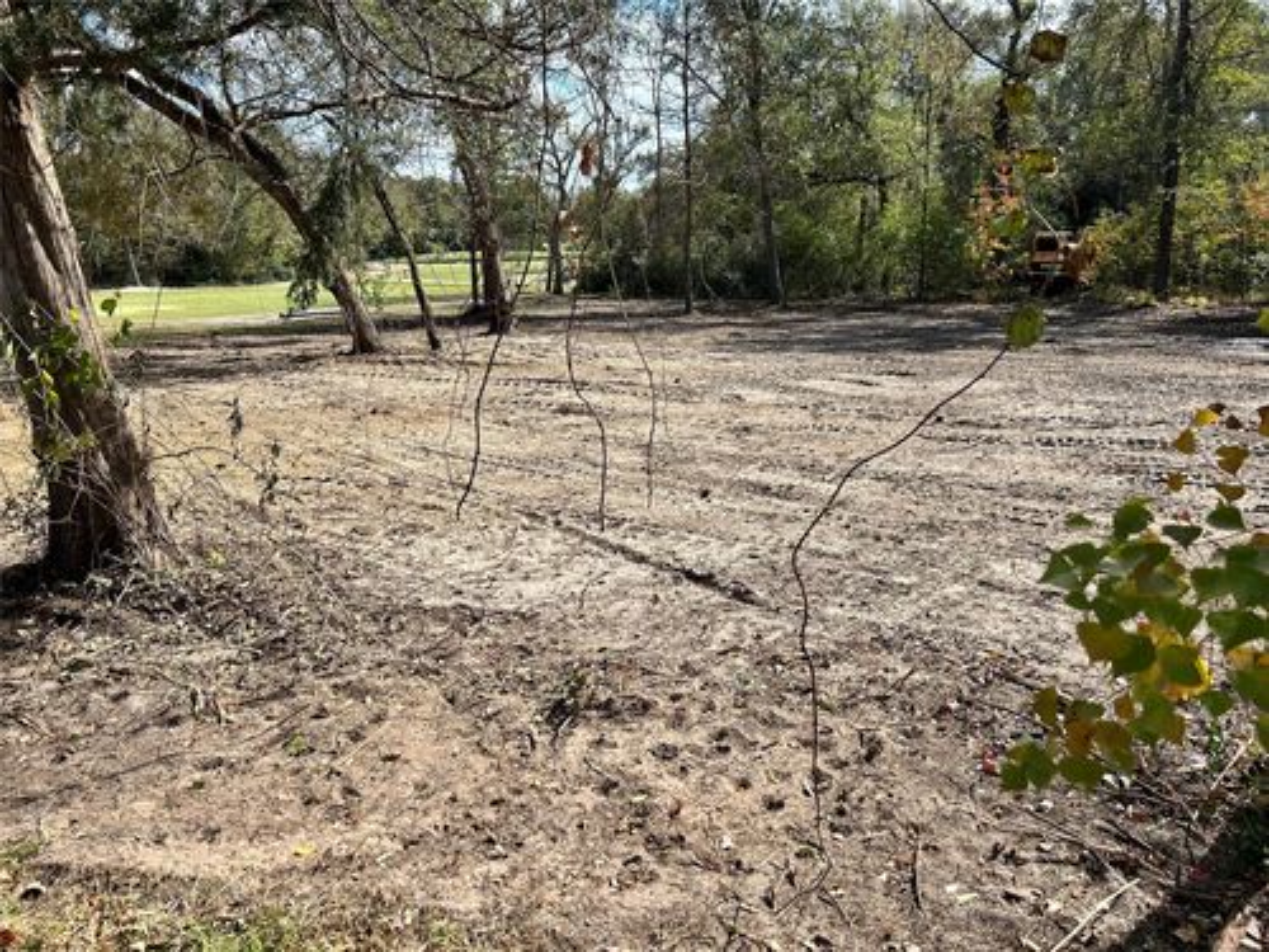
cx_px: 634
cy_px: 476
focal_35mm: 26
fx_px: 953
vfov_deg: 53.1
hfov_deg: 67.3
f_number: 1.5
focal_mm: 5.7
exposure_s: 1/2513
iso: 50
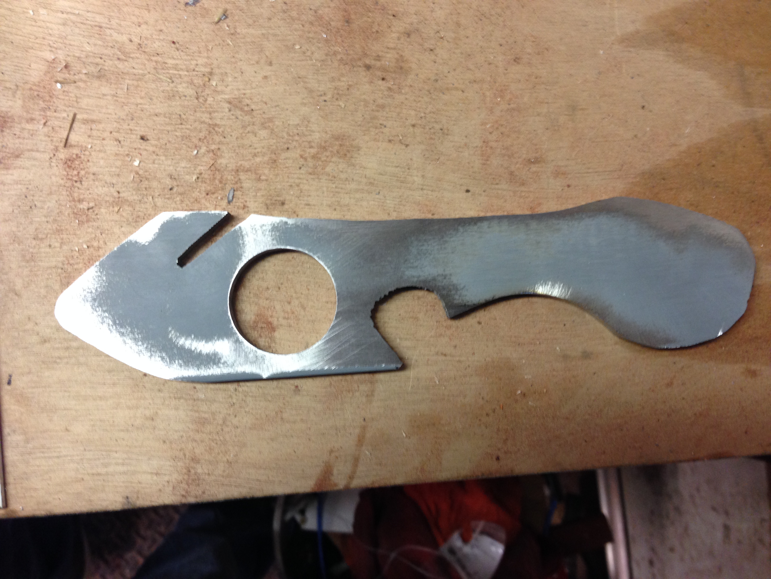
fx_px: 735
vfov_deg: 42.9
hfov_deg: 55.4
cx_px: 386
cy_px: 290
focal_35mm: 33
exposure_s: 1/20
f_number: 2.4
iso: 125
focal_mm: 4.12
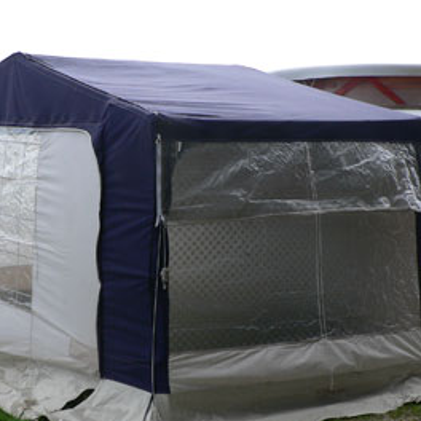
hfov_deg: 22.5
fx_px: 1059
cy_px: 221
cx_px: 207
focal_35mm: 77
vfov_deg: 22.5
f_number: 4
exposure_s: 1/320
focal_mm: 7.7
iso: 80
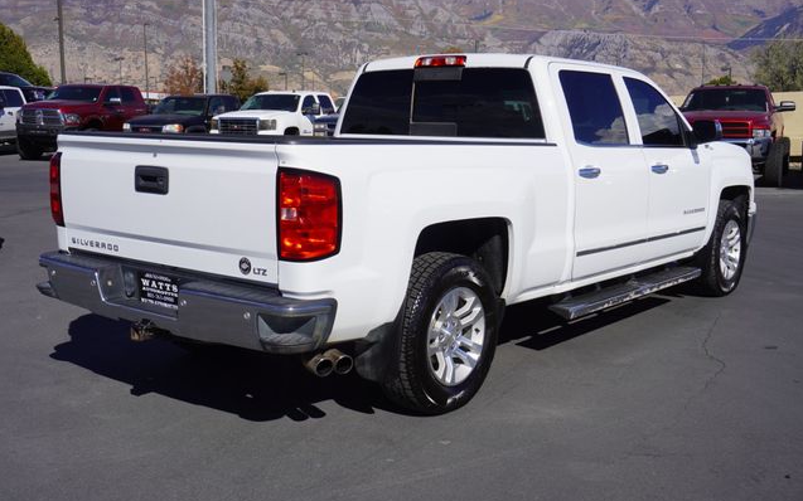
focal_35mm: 42
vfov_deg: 30.9
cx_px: 402
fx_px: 908
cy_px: 254
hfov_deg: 47.7
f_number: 11
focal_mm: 27
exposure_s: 1/320
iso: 100
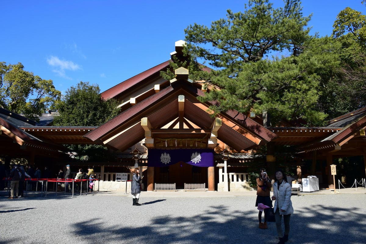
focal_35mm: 27
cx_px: 183
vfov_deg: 47.9
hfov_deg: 67.4
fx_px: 274
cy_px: 122
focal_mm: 18
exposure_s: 1/200
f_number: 8
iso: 100
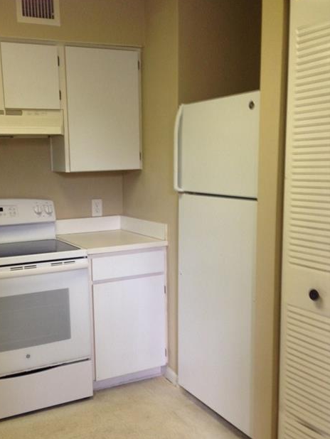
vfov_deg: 45.7
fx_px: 521
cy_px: 241
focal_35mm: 41
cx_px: 127
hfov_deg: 35.0
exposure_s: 1/20
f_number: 2.4
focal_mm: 4.12
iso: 80
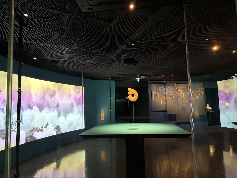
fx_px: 178
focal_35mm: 26
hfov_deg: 67.3
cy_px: 89
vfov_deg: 53.1
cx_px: 118
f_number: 1.6
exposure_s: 1/30
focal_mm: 5.96
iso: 500
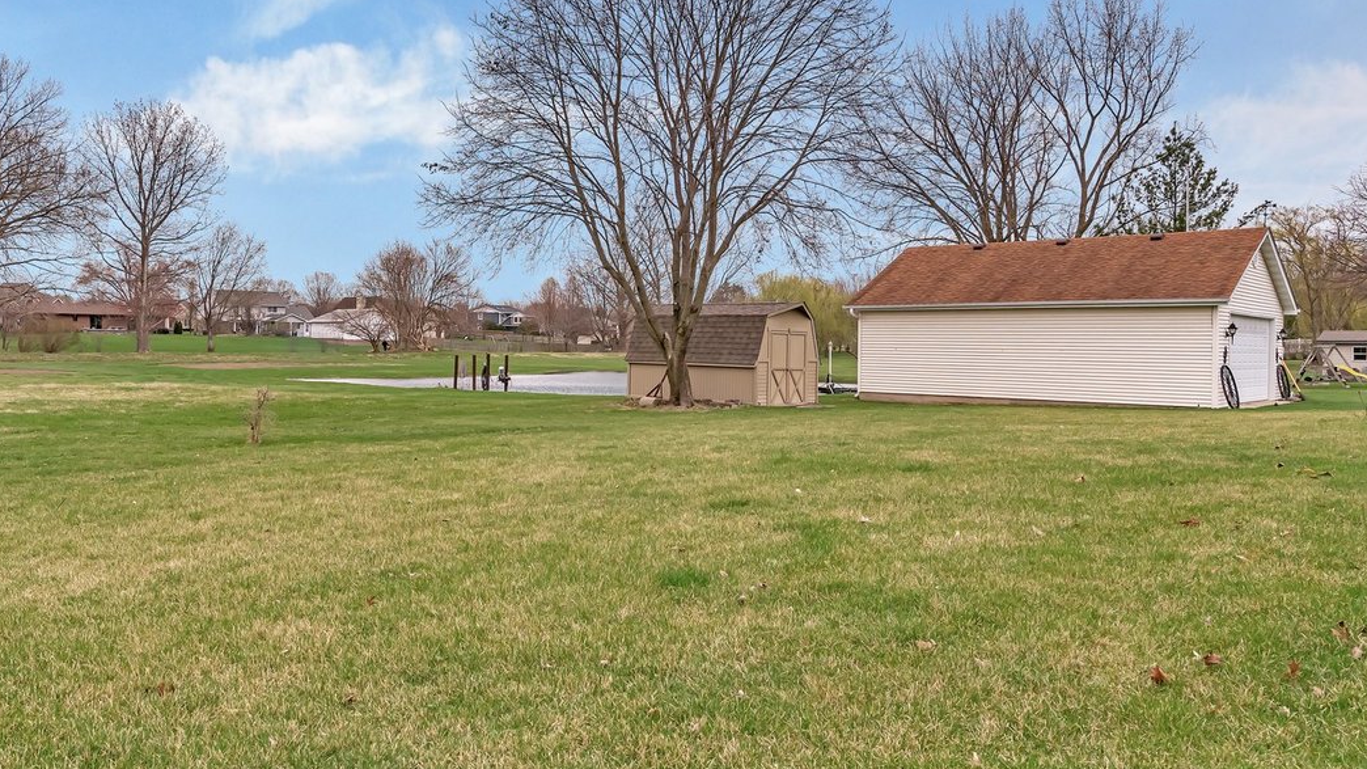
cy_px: 326
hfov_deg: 71.0
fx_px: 942
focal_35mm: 26
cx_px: 532
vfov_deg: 44.2
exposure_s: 1/100
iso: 400
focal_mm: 16
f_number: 9
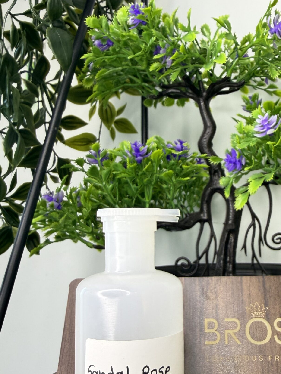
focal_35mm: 38
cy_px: 216
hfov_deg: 37.0
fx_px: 411
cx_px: 204
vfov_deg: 48.8
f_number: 2.2
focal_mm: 2.22
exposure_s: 1/100
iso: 160
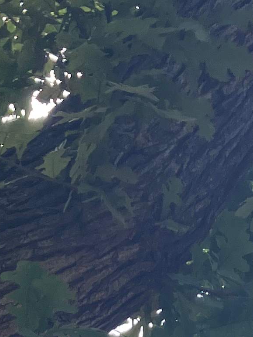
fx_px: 1422
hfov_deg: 10.0
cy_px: 851
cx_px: -44
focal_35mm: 146
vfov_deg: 11.0
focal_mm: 3.99
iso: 32
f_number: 1.8
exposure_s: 1/649
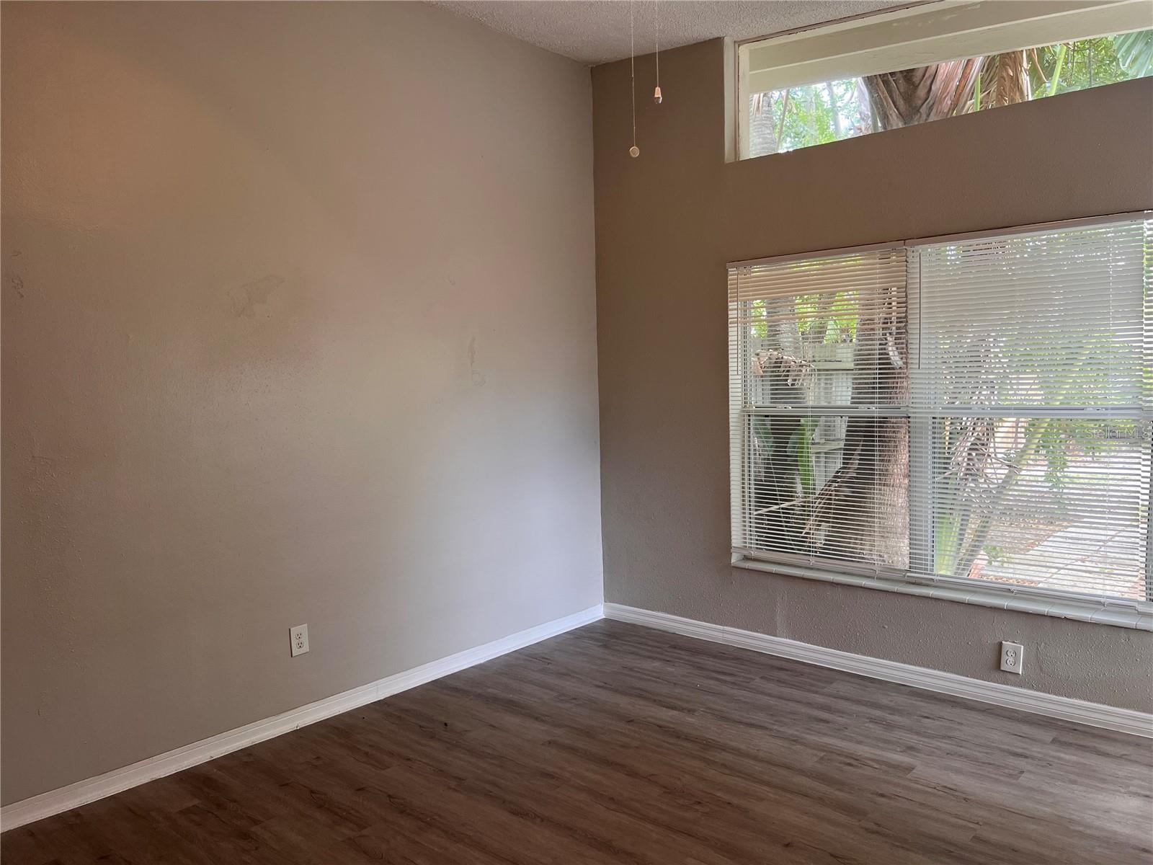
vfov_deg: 53.1
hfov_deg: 67.3
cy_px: 432
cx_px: 576
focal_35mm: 26
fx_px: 866
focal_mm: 5.7
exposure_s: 1/120
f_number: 1.5
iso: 80
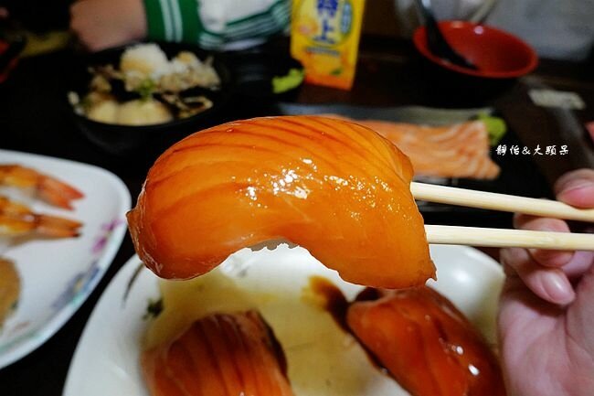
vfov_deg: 53.1
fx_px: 396
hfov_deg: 73.8
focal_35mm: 24
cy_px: 198
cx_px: 297
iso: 2000
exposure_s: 1/125
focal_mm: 9
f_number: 2.8
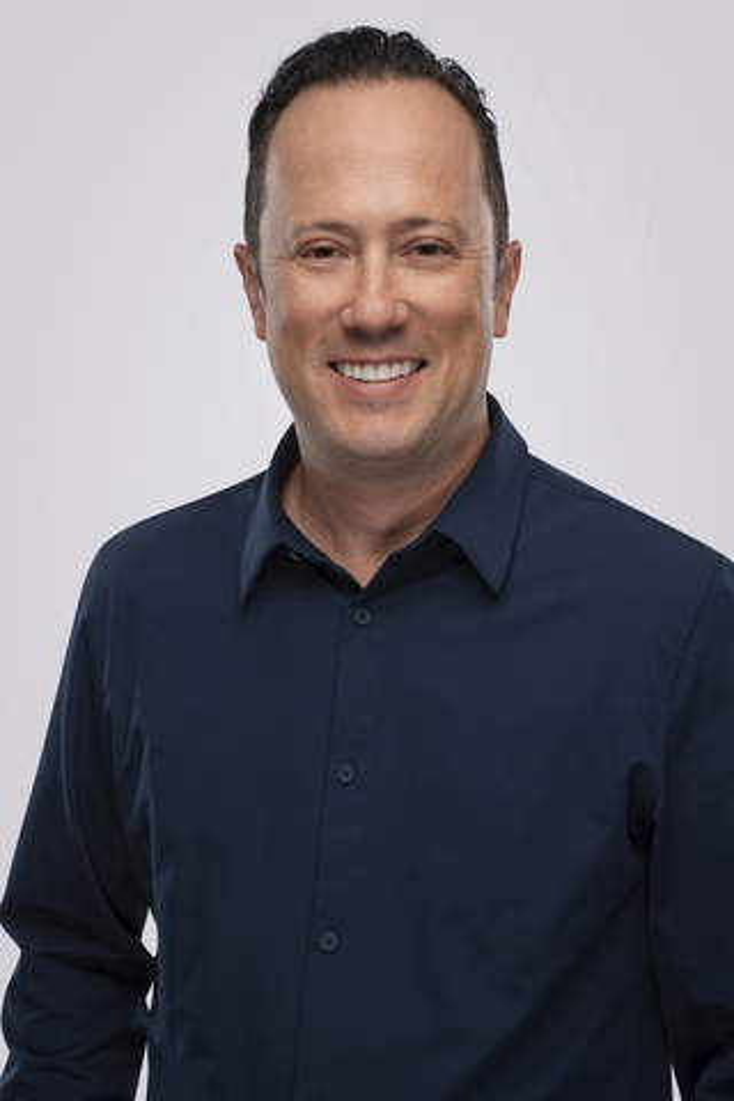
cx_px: 367
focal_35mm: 68
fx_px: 2080
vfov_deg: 29.7
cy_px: 550
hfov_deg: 20.0
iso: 100
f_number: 7.1
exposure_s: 1/200
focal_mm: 68
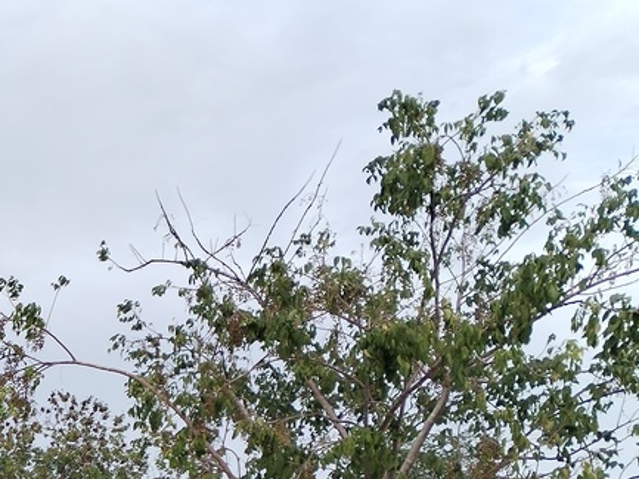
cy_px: 641
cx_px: -186
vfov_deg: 18.8
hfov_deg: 23.9
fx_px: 1329
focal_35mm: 72
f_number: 1.8
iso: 100
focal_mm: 4.75
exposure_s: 1/264
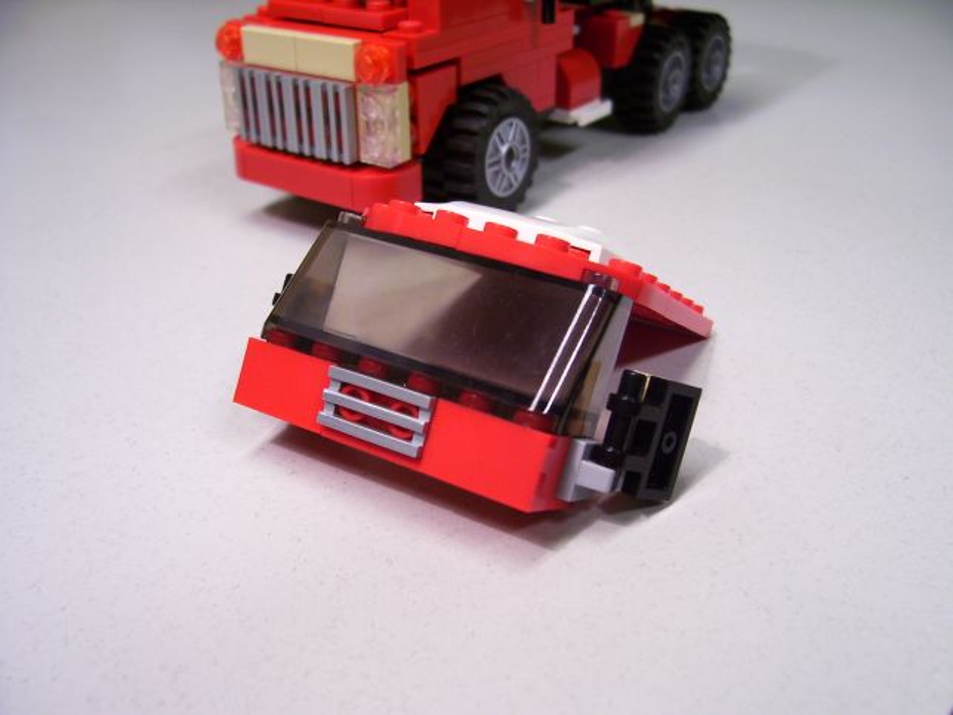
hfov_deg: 54.0
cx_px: 476
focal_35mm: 34
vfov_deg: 41.8
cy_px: 358
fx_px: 936
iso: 80
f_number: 2.7
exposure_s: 1/30
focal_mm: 5.6
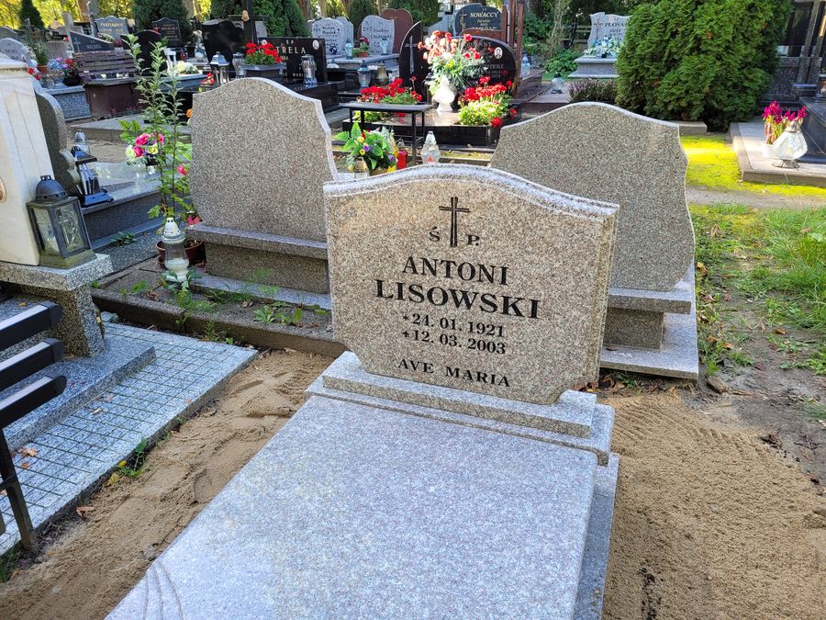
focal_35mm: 26
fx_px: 620
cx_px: 413
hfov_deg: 67.3
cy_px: 310
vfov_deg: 53.1
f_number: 1.8
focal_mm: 5.4
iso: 40
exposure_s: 1/121
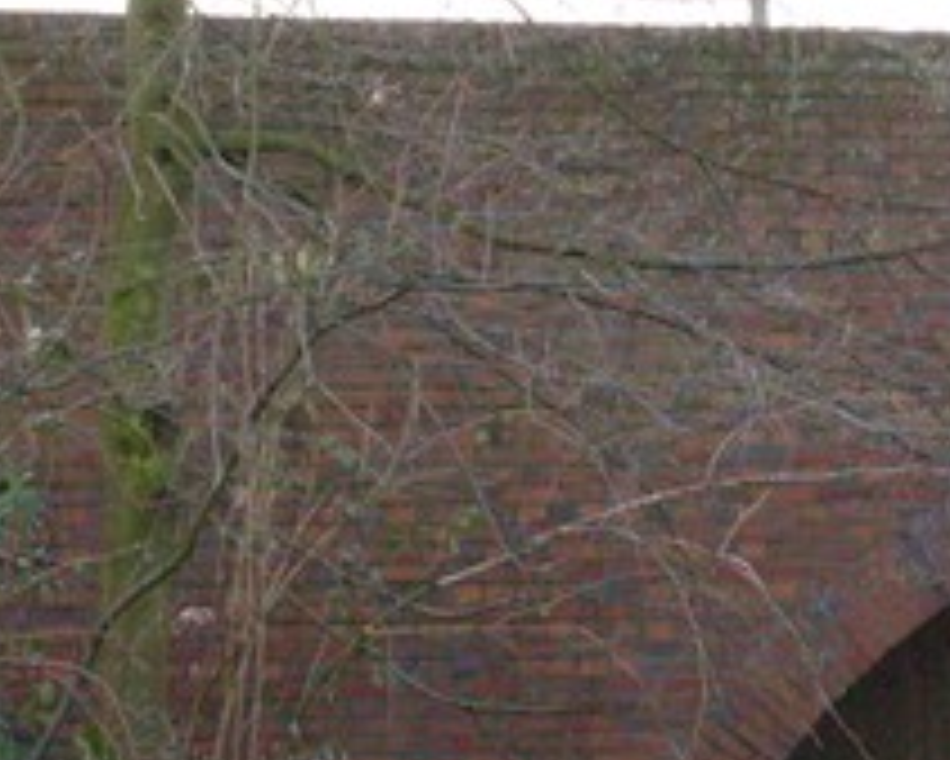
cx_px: 1267
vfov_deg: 7.6
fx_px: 5682
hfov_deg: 9.4
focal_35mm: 202
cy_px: 825
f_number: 3.7
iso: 200
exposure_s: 1/45
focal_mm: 11.7
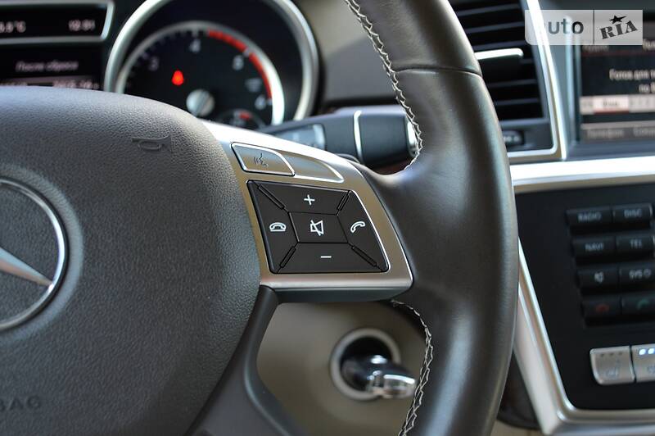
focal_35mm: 48
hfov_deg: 41.1
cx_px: 328
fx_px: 873
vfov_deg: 28.0
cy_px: 218
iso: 450
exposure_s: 1/60
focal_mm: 32
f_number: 4.8
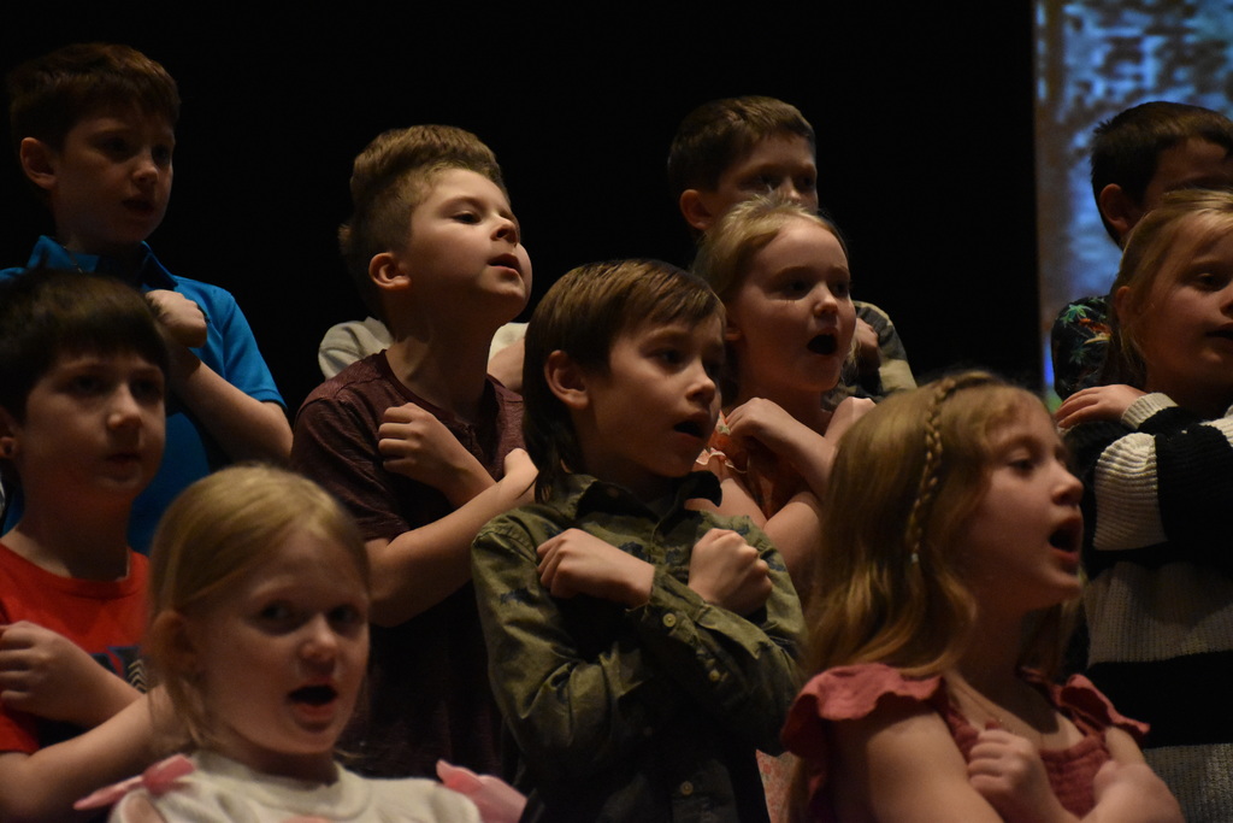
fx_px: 3853
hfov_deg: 18.2
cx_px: 616
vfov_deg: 12.2
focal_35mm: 112
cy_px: 412
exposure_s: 1/250
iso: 6400
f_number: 5
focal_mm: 75
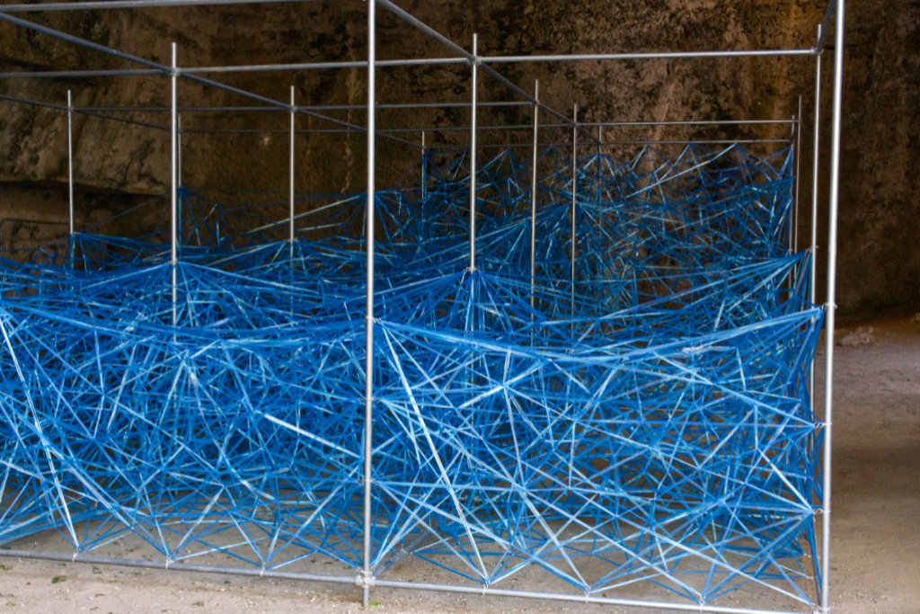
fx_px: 1150
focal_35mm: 45
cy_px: 307
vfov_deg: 29.9
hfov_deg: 43.6
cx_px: 460
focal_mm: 30
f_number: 11
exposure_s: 1/80
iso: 6400
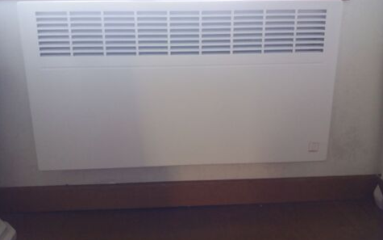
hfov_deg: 62.9
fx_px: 313
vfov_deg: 41.7
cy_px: 99
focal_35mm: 30
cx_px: 191
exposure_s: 1/20
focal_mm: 3.7
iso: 160
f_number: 1.9
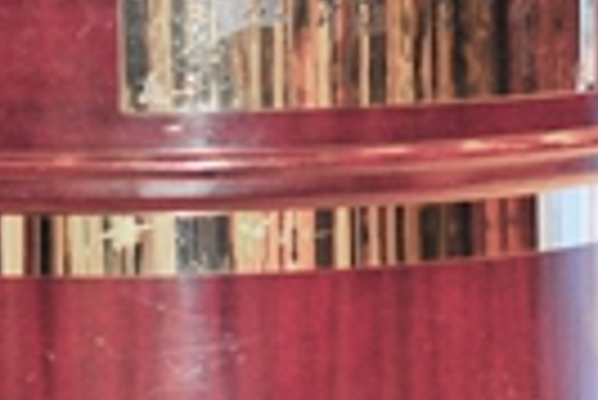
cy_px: -382
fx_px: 5255
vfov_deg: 4.3
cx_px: 463
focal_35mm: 316
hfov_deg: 6.5
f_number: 4
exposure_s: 1/100
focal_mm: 70
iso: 800
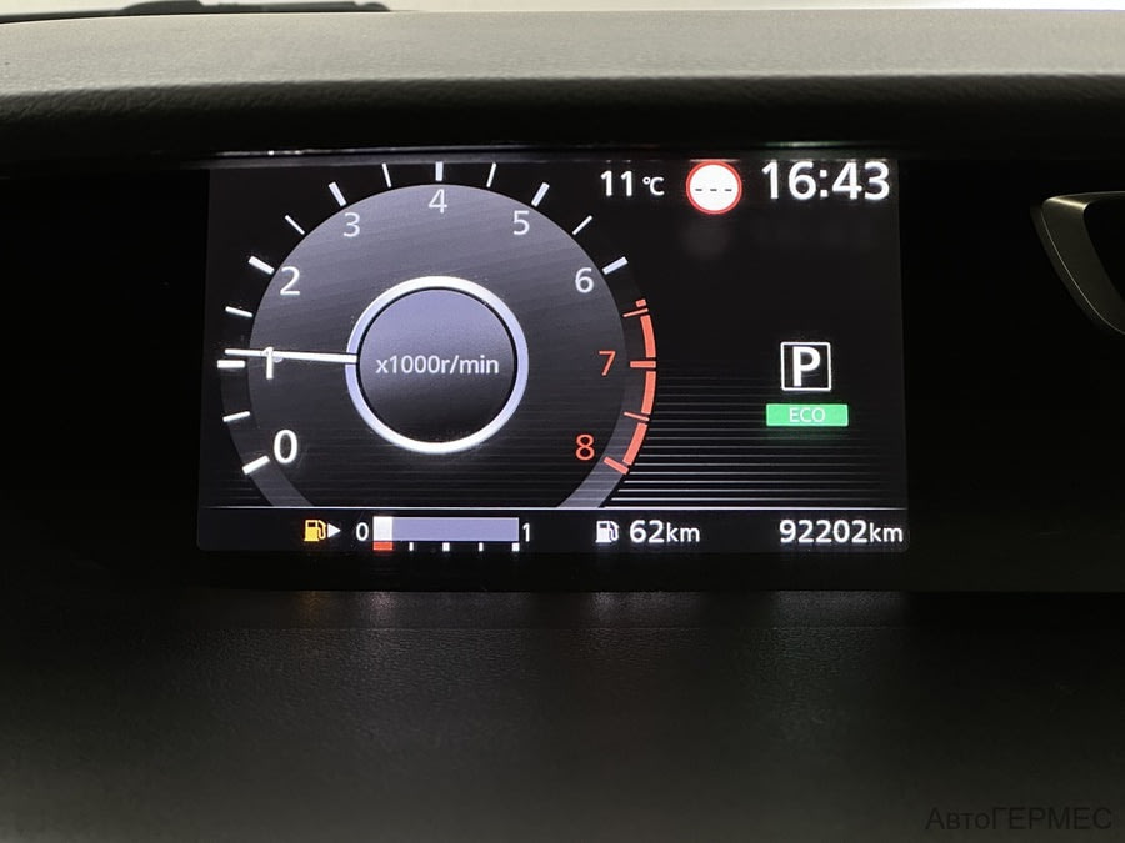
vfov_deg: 19.1
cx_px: 562
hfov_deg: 25.3
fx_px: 2502
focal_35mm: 77
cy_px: 422
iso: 400
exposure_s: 1/50
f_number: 2.8
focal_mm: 9
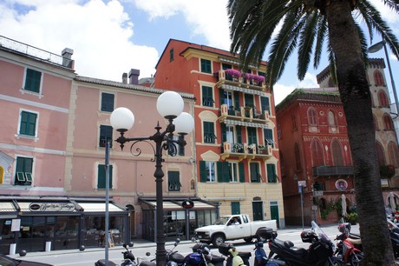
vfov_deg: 47.9
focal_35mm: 27
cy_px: 133
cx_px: 200
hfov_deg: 67.4
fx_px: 299
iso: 400
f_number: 11
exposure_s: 1/250
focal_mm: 18
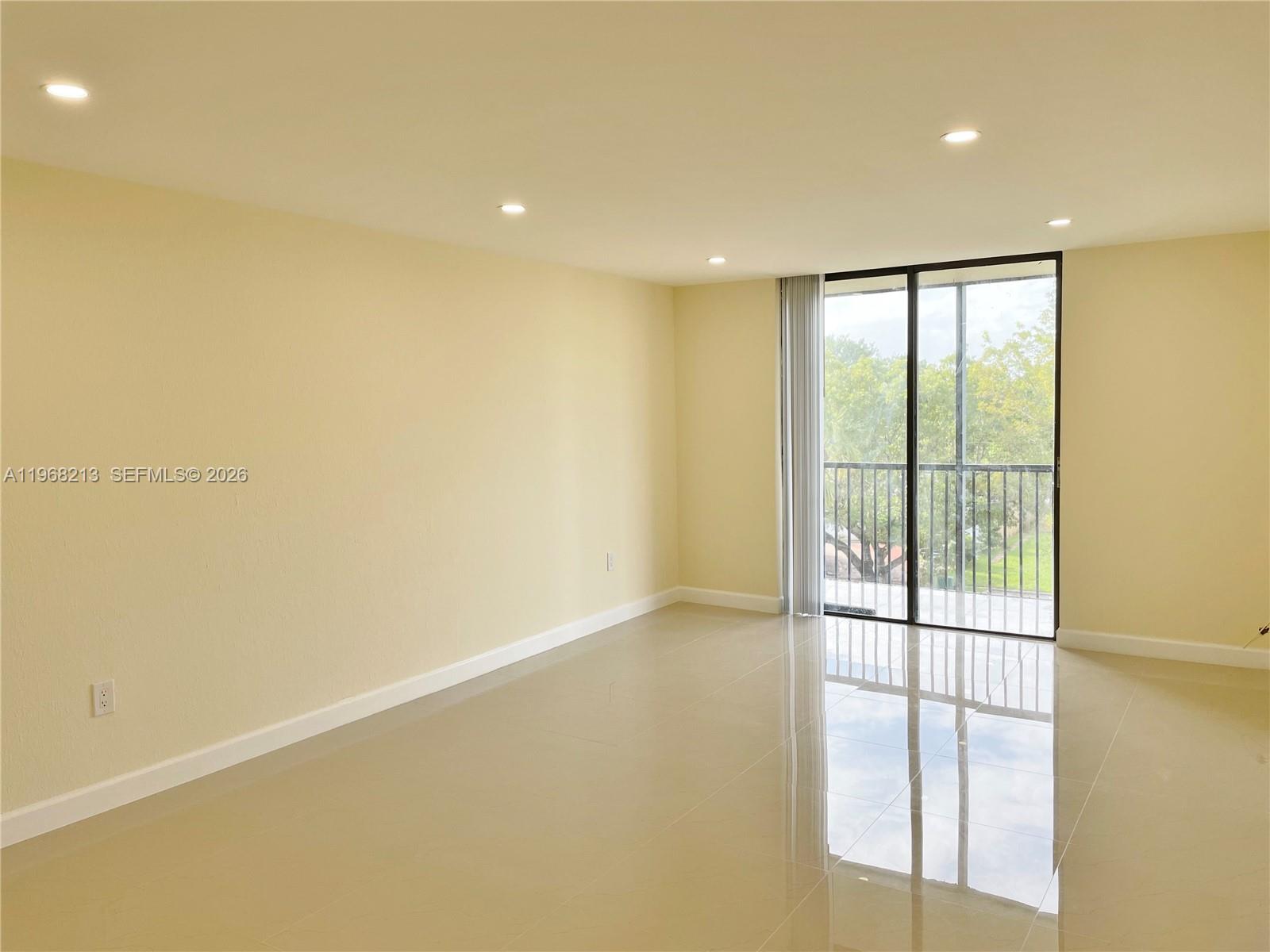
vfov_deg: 53.1
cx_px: 635
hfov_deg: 67.3
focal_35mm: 26
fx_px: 954
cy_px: 476
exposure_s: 1/216
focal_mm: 4.2
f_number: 1.6
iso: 32
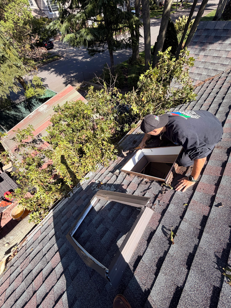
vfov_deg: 102.1
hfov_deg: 85.7
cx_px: 116
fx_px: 125
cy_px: 154
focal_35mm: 14
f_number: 2.2
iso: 40
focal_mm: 2.22
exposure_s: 1/502
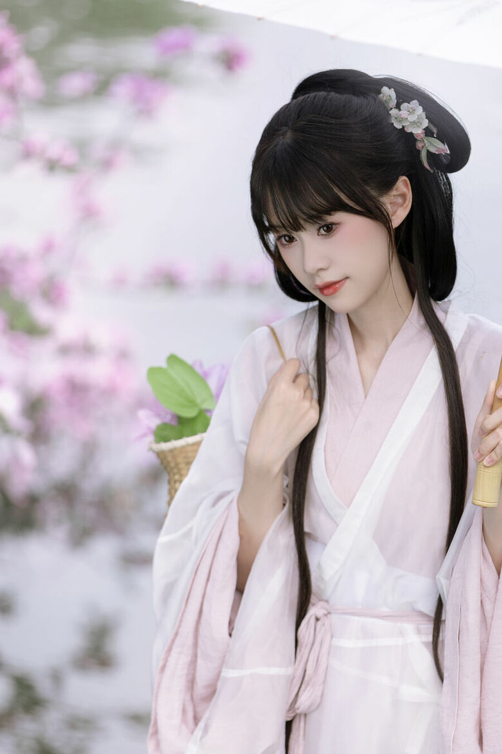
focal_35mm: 221
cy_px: 366
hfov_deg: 6.2
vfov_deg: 9.3
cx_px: 281
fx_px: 4622
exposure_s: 1/800
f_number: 2.8
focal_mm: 165
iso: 160
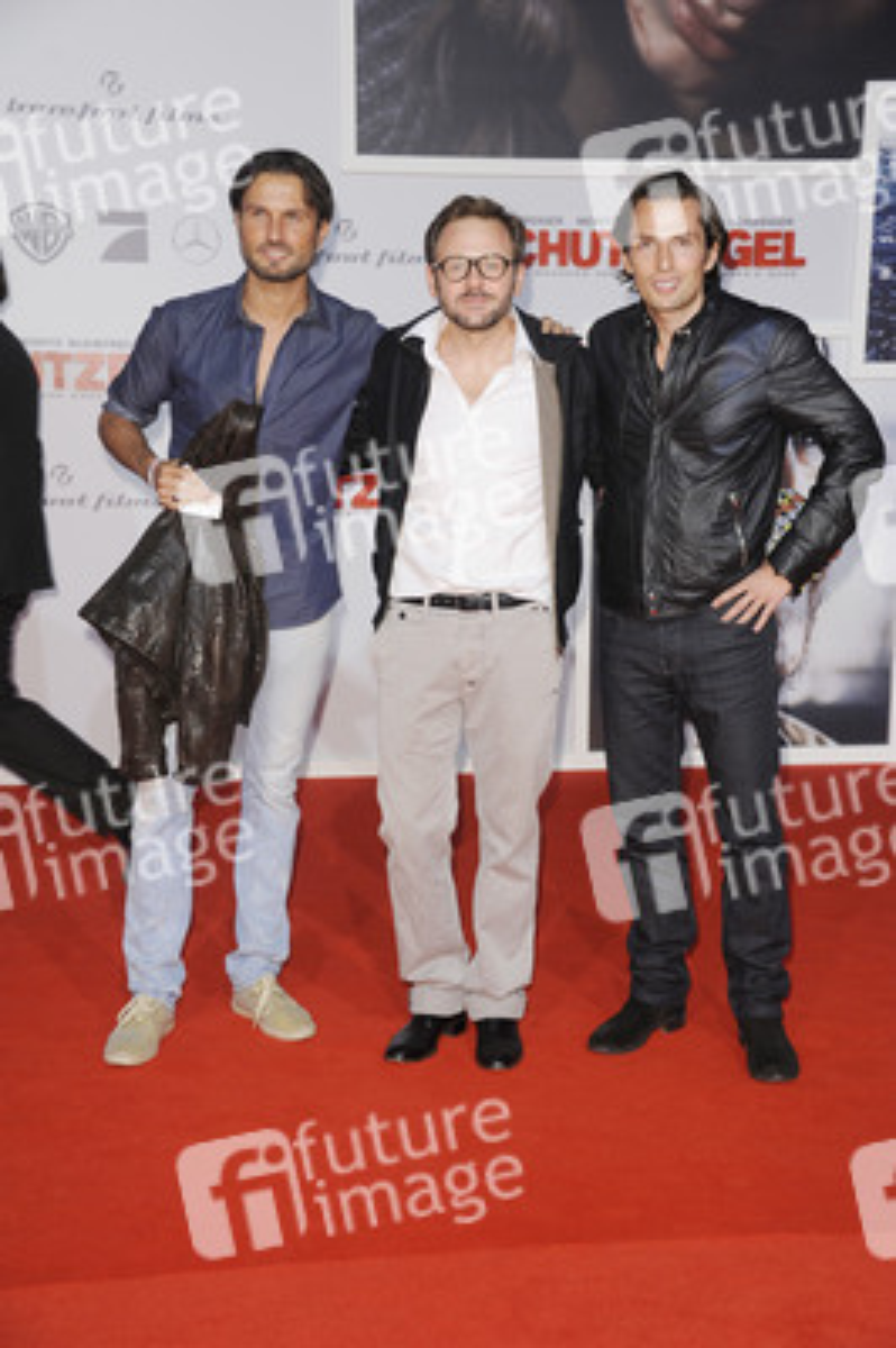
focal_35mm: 62
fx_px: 2319
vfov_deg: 32.4
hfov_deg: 21.9
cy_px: 674
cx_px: 448
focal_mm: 62
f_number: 5.6
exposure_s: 1/160
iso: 800
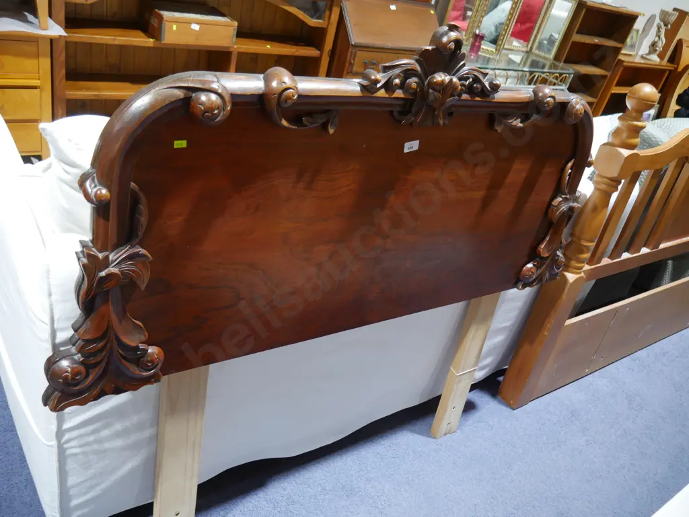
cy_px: 258
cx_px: 344
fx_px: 558
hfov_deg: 63.4
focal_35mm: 28
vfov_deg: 49.8
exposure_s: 1/60
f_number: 3.5
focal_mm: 14
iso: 640
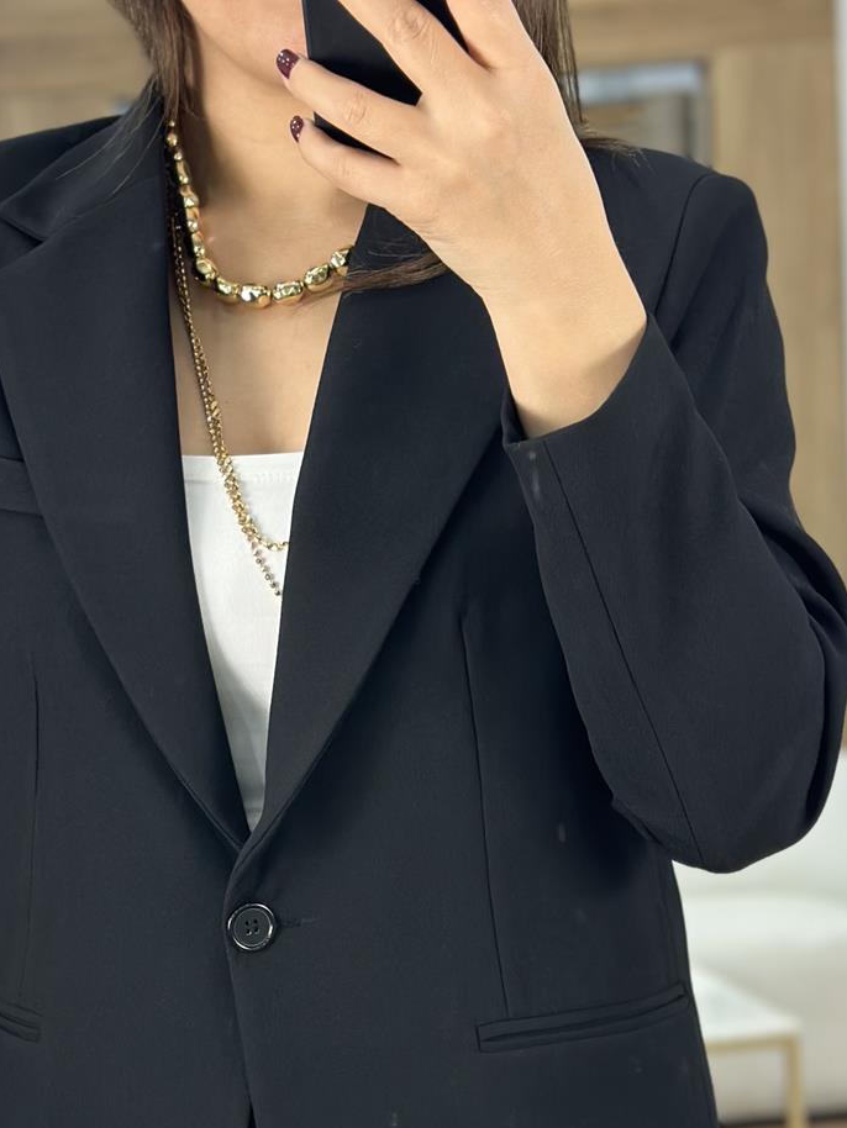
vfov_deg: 22.8
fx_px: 2739
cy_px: 967
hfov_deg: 17.5
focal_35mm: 84
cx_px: 243
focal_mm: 6.86
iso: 100
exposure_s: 1/100
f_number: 1.78
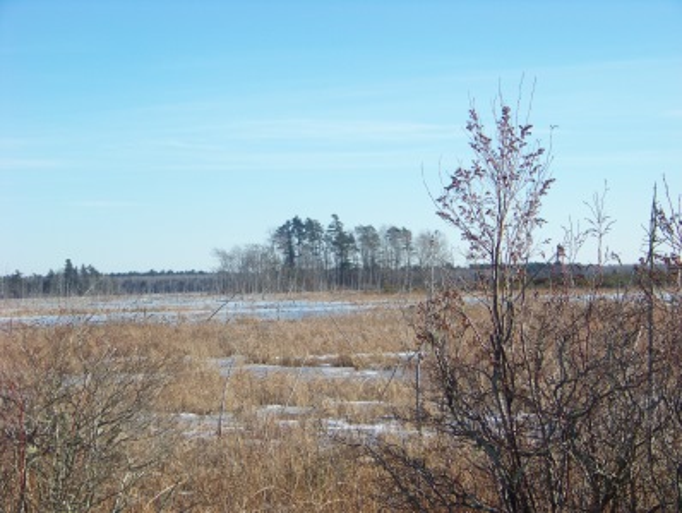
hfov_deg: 22.5
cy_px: 256
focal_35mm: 87
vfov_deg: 17.0
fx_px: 1715
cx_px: 341
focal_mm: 14.6
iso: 65
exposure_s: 1/640
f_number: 3.2
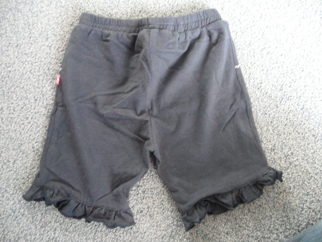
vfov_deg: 54.9
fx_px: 233
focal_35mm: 25
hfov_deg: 69.4
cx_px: 159
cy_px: 118
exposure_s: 1/30
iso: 400
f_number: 2.9
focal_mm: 4.1
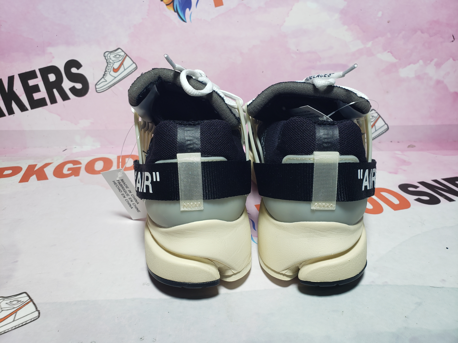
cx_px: 229
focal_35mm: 26
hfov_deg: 67.3
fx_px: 344
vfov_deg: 53.1
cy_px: 172
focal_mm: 4.3
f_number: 2.4
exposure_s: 1/140
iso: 50
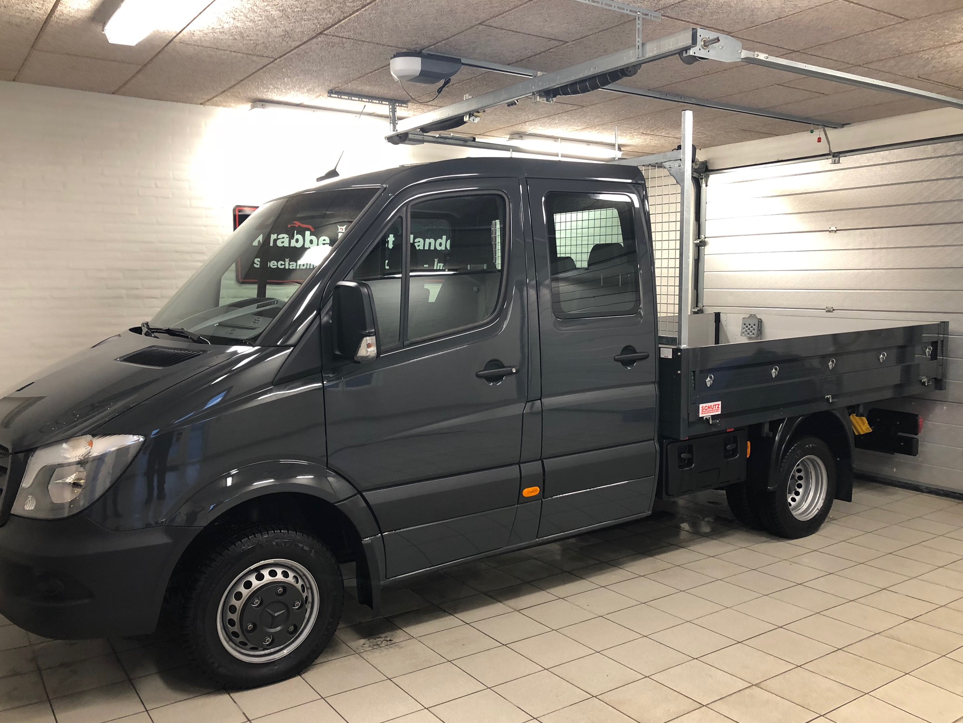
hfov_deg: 61.6
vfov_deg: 48.2
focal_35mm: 29
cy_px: 373
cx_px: 468
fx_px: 807
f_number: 1.8
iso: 50
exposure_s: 1/17
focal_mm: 3.99
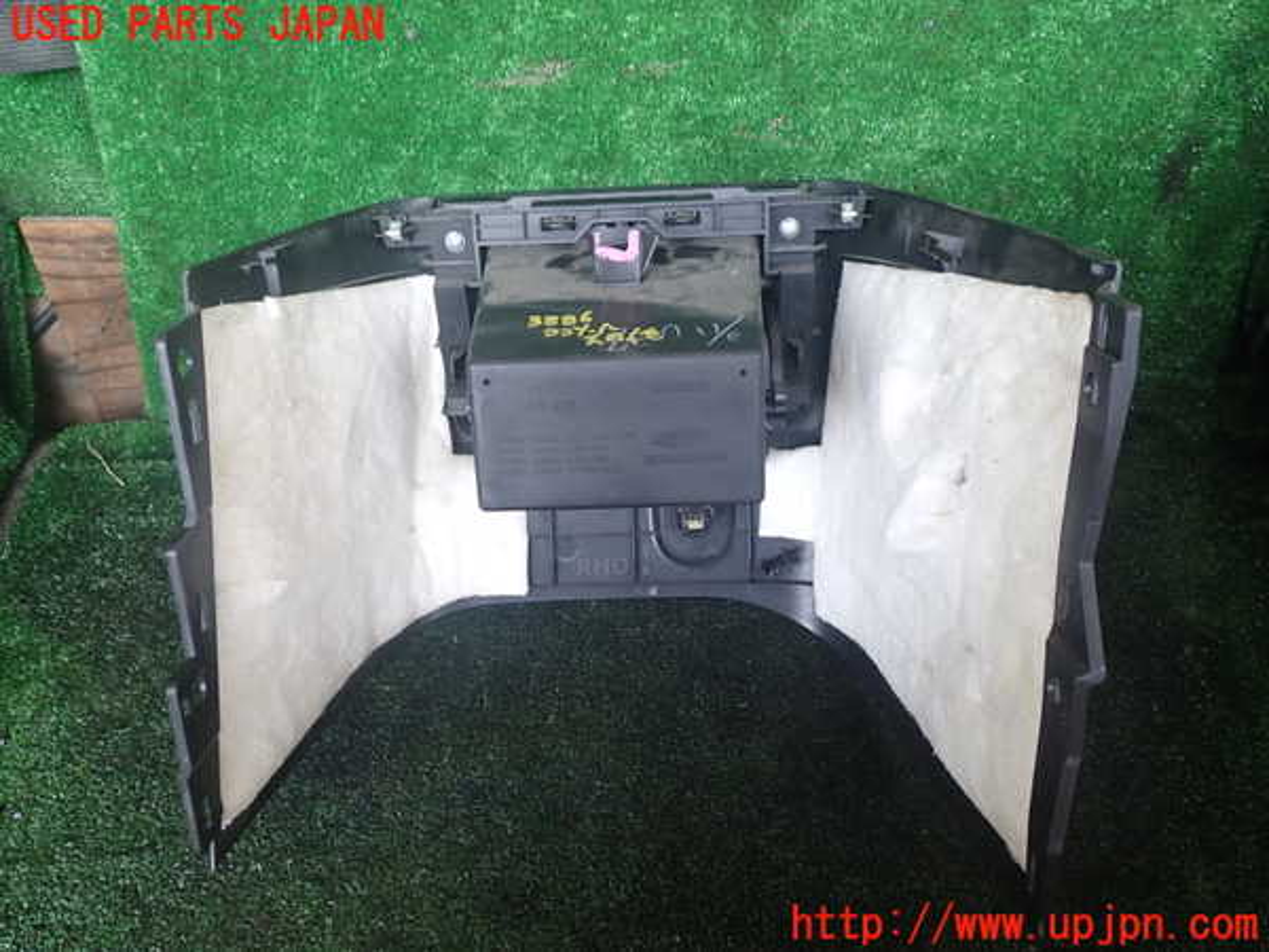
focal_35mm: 30
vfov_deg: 46.8
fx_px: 1100
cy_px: 476
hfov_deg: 60.0
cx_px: 634
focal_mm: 5.4
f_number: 2.3
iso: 100
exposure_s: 1/80
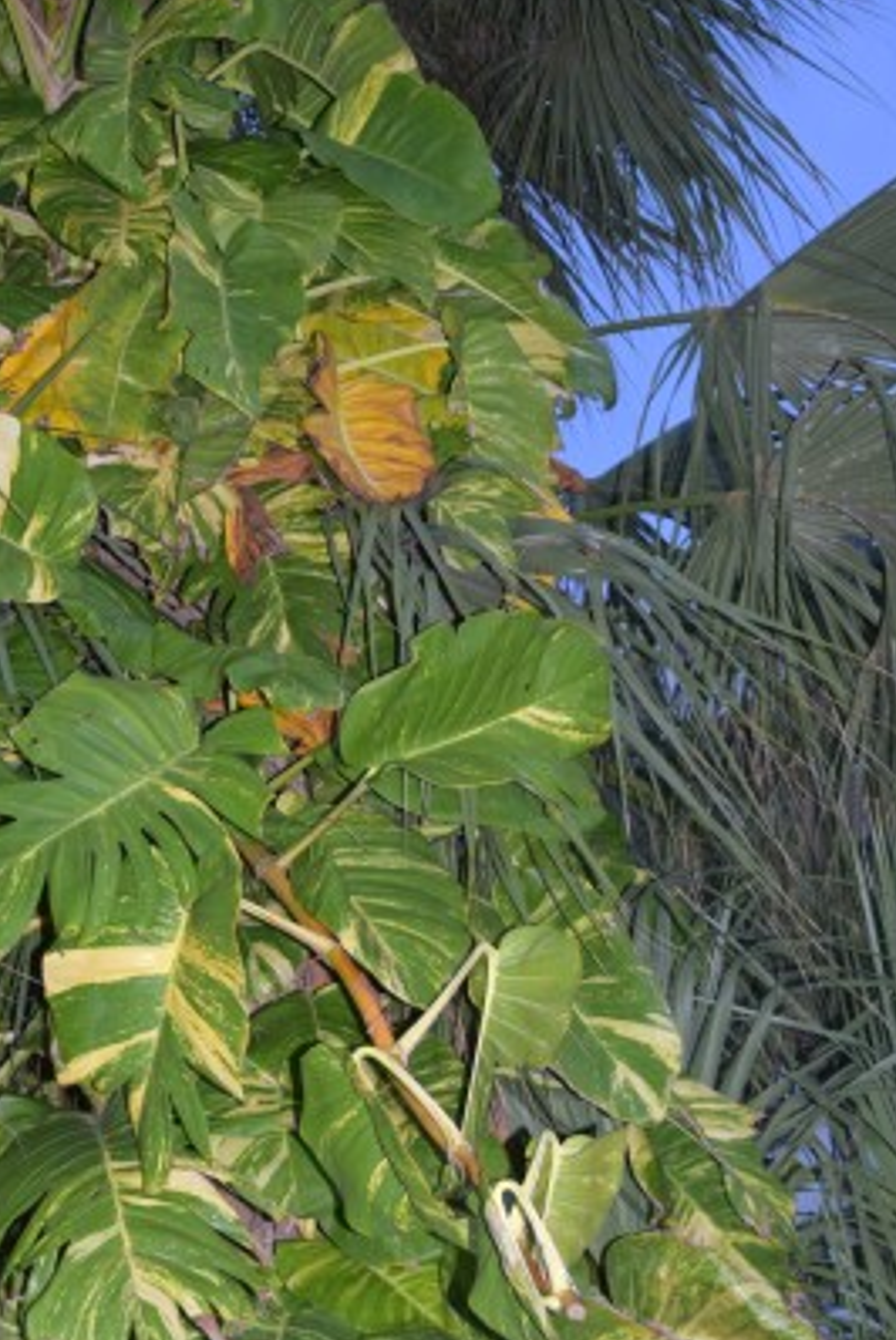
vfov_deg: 32.8
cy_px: 714
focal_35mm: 61
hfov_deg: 21.8
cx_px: 84
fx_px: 2273
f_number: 3.5
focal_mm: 18
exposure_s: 1/30
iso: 400
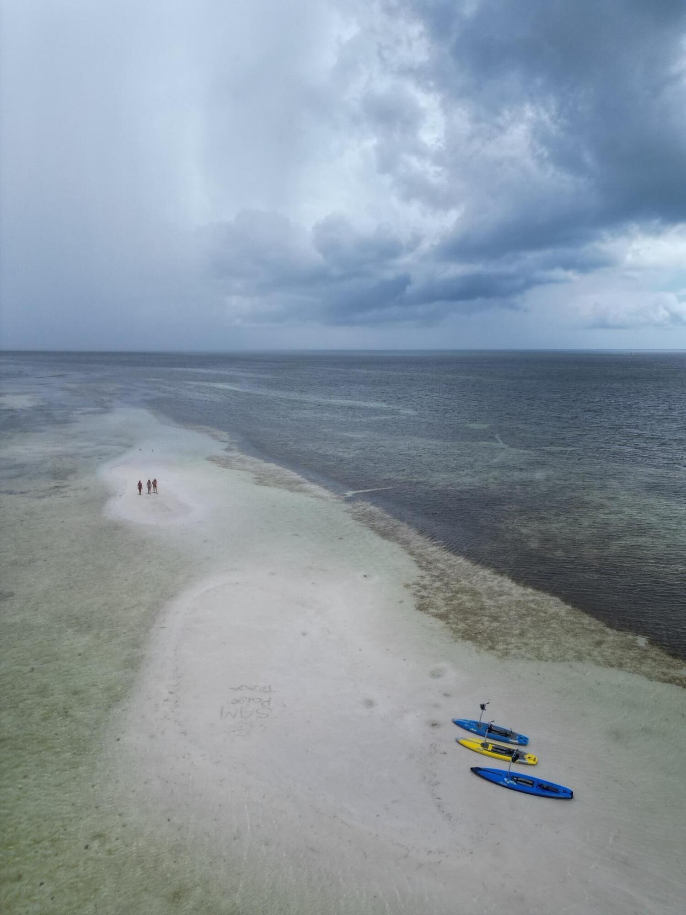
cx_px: 343
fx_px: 634
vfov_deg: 71.6
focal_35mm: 24
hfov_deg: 56.8
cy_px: 458
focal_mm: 6.72
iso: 100
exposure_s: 1/2500
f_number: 1.7
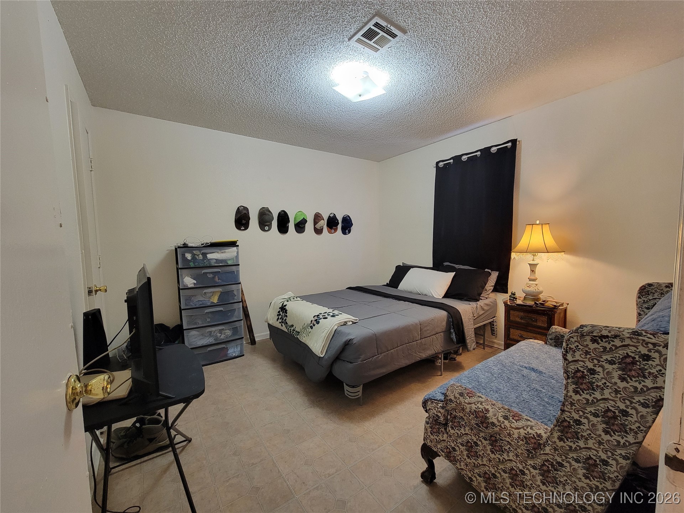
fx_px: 257
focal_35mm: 13
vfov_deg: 89.9
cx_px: 342
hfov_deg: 106.2
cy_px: 256
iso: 400
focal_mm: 2.2
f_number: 2.2
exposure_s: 1/60
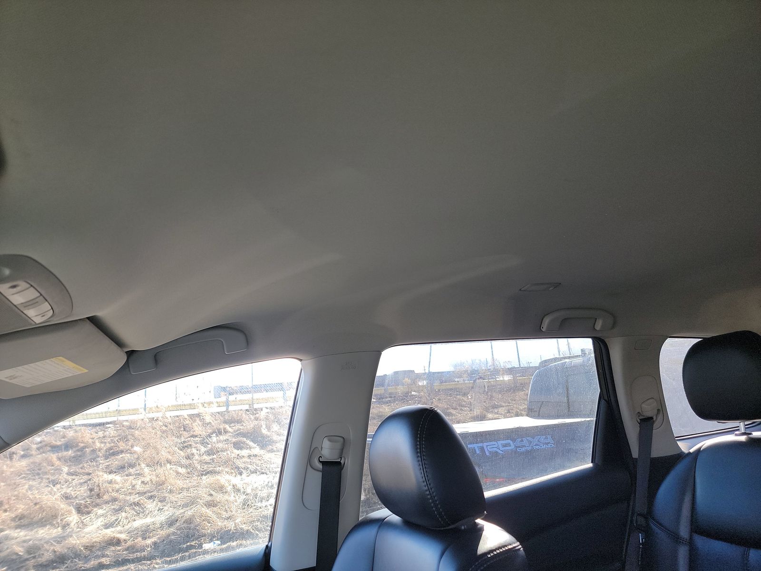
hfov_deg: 71.6
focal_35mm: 24
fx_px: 528
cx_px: 380
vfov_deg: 56.8
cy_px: 286
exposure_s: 1/119
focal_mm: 6.7
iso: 87
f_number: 1.8
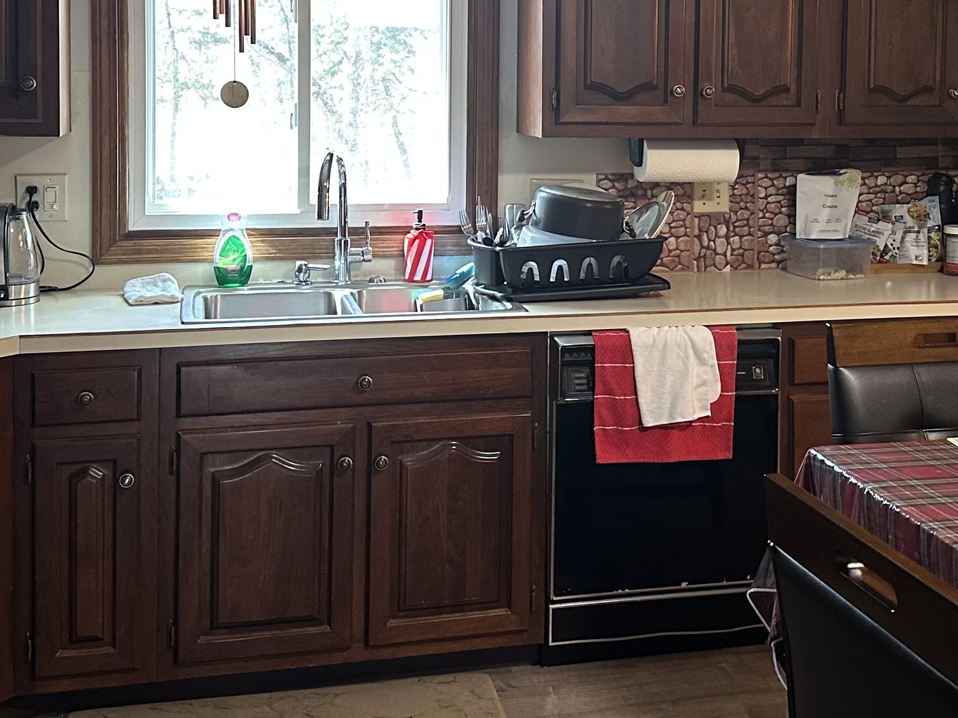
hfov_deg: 38.8
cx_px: 574
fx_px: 1356
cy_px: 137
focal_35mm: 49
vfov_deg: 29.0
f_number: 1.78
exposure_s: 1/60
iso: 320
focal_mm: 6.86
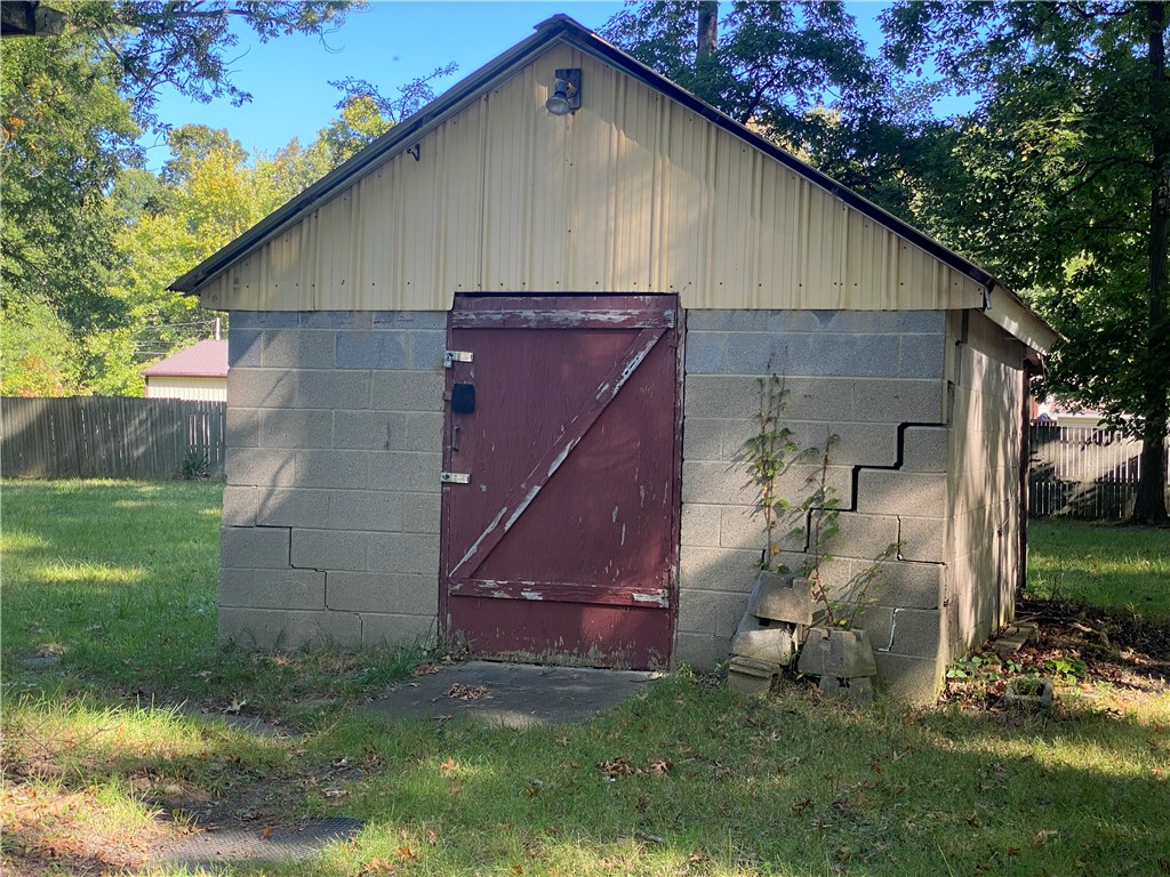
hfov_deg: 36.8
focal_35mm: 52
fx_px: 1758
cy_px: 438
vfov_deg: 28.0
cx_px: 585
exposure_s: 1/144
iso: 20
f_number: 2
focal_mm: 6
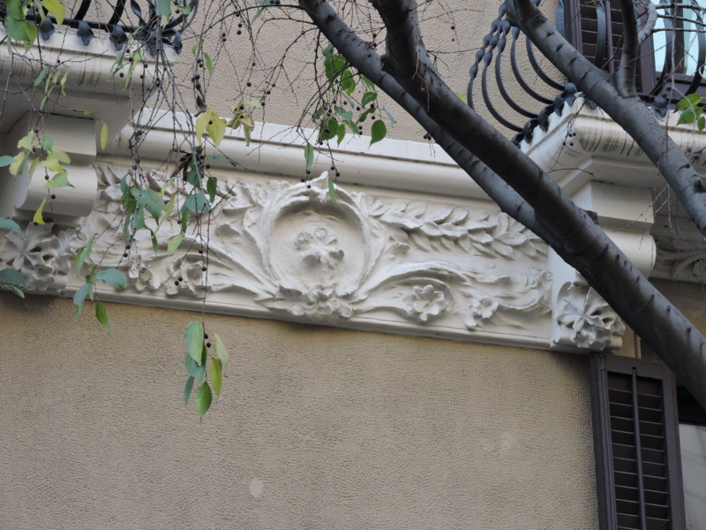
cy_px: 265
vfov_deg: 5.9
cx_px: 353
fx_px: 5099
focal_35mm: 250
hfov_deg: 7.9
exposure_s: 1/100
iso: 400
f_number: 5.5
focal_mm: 44.8
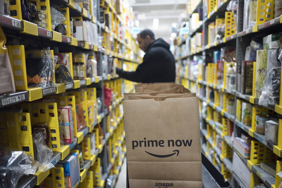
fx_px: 219
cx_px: 141
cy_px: 94
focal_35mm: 28
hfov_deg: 65.5
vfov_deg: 46.4
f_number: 2
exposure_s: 1/320
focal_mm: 28
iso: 3200
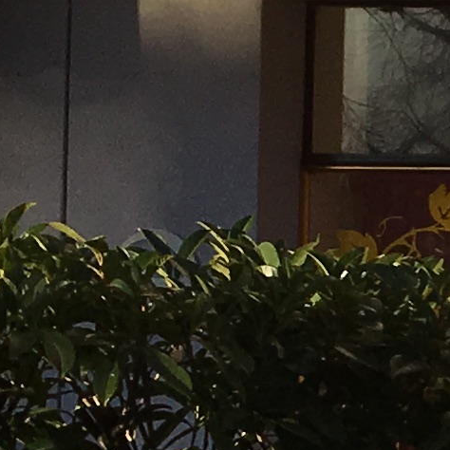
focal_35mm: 218
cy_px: 310
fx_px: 3206
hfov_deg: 7.1
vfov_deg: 8.0
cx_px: 1378
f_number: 2.2
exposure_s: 1/1282
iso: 25
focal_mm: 4.15
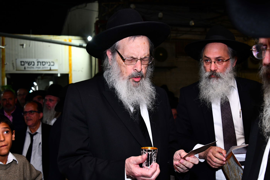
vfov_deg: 28.1
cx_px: 135
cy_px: 90
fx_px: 360
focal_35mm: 48
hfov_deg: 41.1
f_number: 6.3
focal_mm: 48
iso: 1000
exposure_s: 1/200
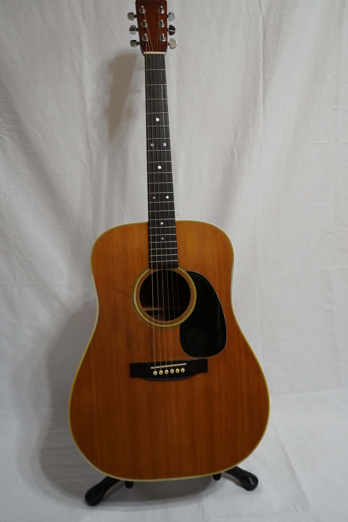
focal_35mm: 26
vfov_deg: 69.3
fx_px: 377
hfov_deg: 49.6
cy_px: 246
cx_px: 172
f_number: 3.5
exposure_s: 1/160
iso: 2000
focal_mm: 16
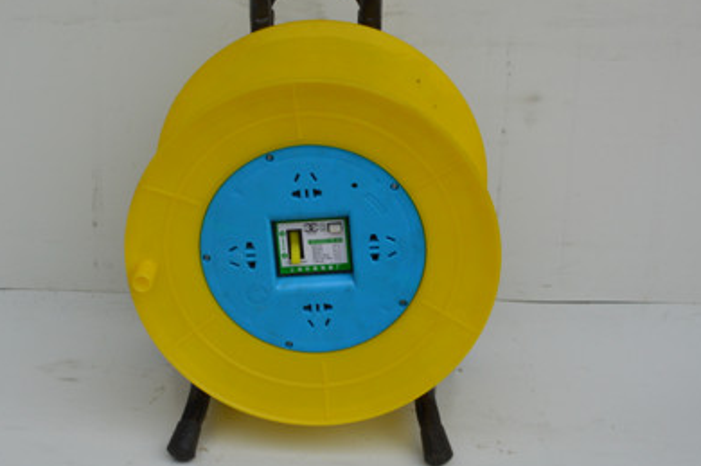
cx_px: 282
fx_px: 1497
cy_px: 202
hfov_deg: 26.3
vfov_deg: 17.7
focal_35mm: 77
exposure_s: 1/320
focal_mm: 40
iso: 400
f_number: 10
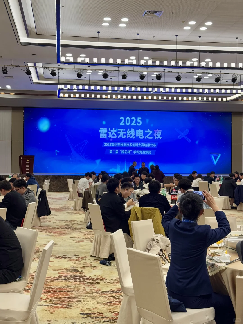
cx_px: 122
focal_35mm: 48
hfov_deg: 30.3
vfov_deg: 39.7
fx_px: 449
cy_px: 162
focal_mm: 6.76
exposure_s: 1/95
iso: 100
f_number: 1.78
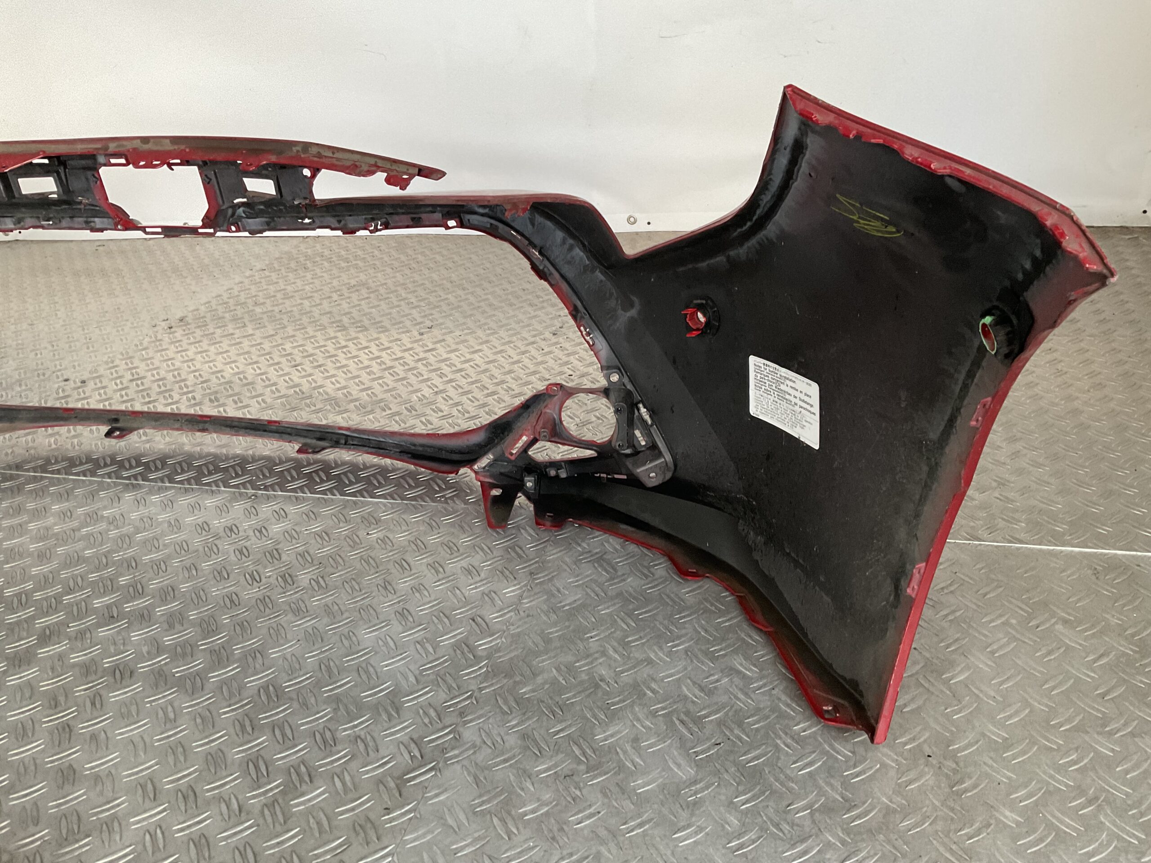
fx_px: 964
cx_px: 576
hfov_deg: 61.7
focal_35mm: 29
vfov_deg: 48.2
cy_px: 432
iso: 125
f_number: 1.8
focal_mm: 3
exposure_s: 1/60
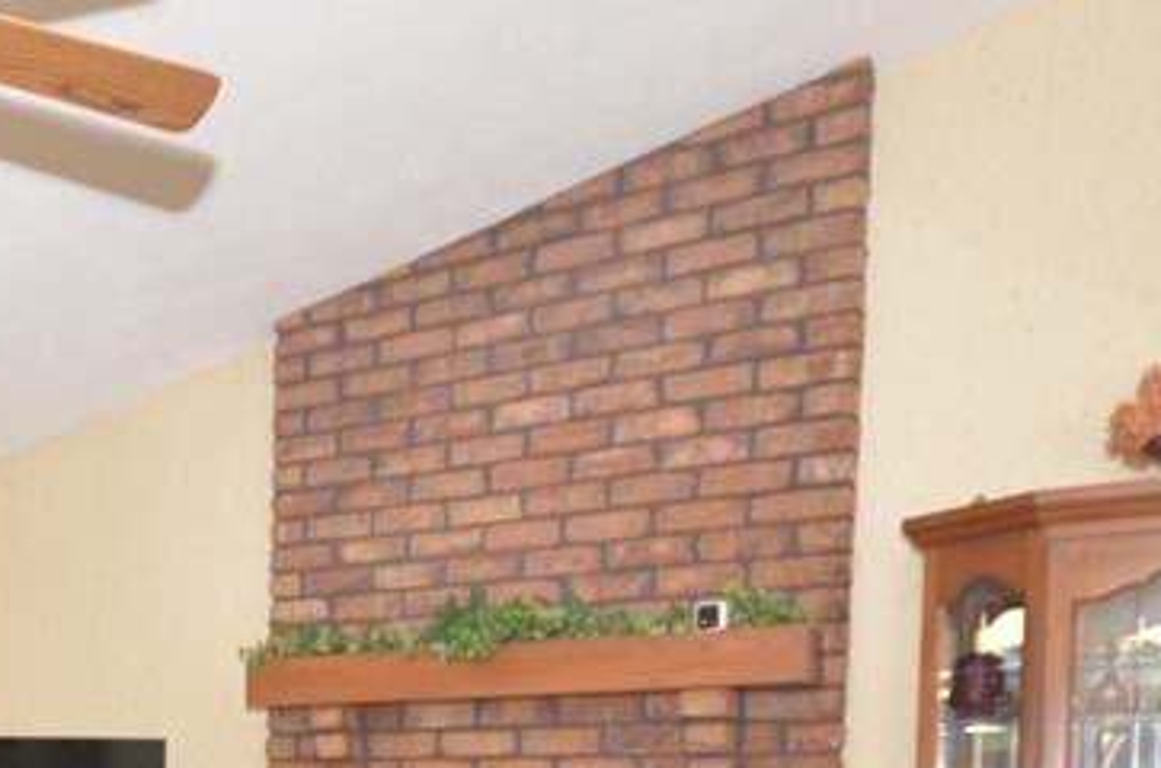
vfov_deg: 27.5
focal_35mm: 45
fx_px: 1447
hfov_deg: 38.9
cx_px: 11
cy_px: 821
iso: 800
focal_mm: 10
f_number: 4
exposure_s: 1/60
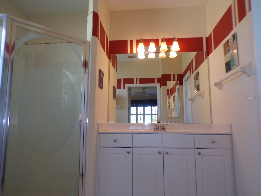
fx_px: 181
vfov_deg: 56.8
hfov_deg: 71.6
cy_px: 98
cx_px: 130
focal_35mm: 24
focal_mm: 4.3
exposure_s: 1/42
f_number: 3
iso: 100
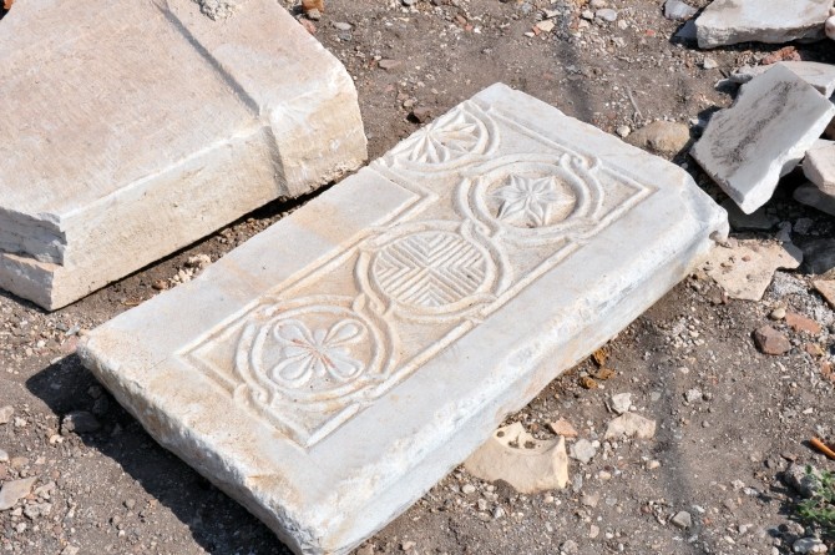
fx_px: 1459
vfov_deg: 21.5
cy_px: 278
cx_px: 418
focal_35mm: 63
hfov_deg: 31.9
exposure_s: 1/1000
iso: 1000
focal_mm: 42
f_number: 16
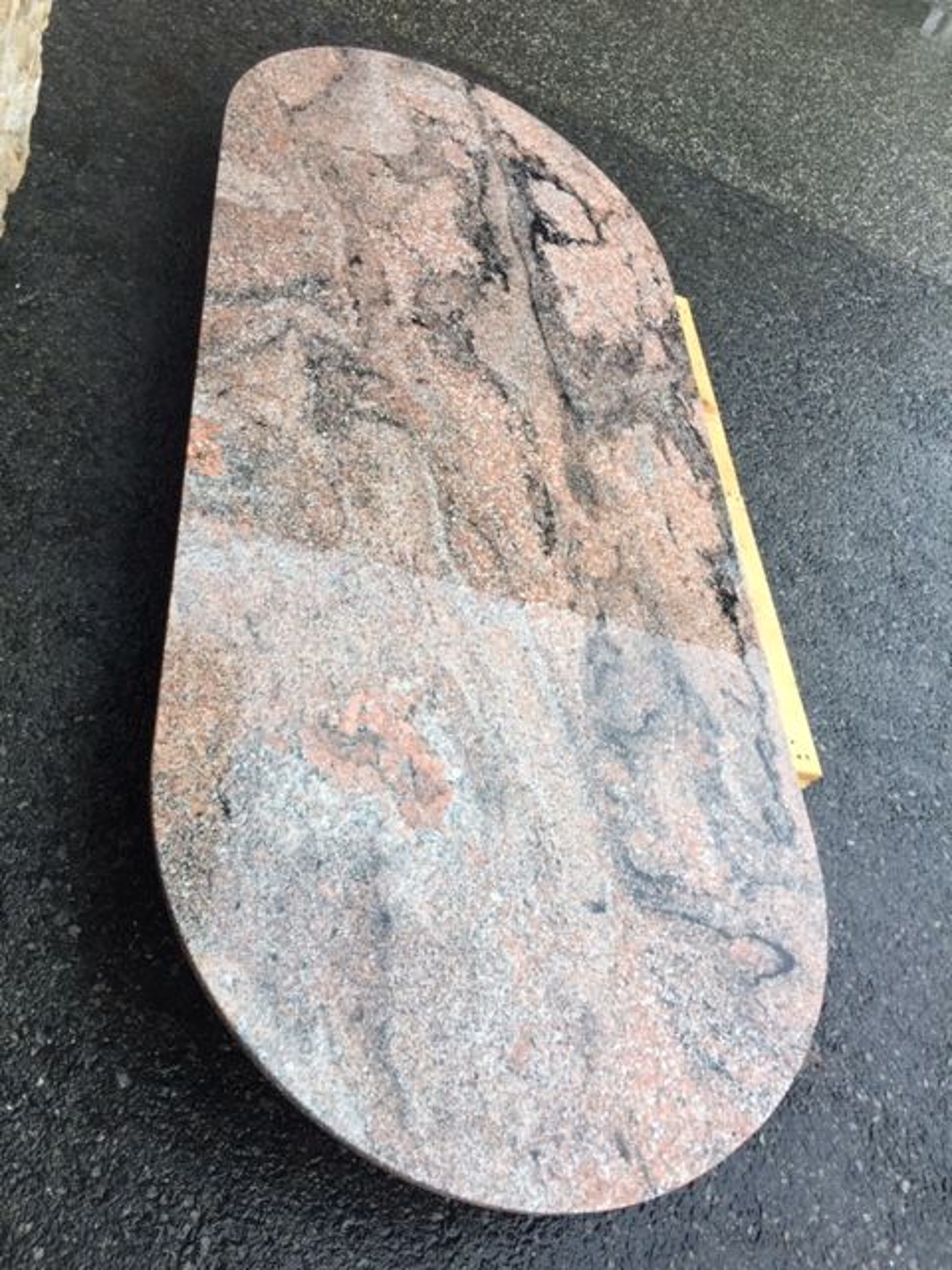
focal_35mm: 29
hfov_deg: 48.2
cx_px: 476
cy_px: 635
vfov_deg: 61.7
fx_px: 1063
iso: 50
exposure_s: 1/100
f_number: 2.2
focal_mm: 4.15
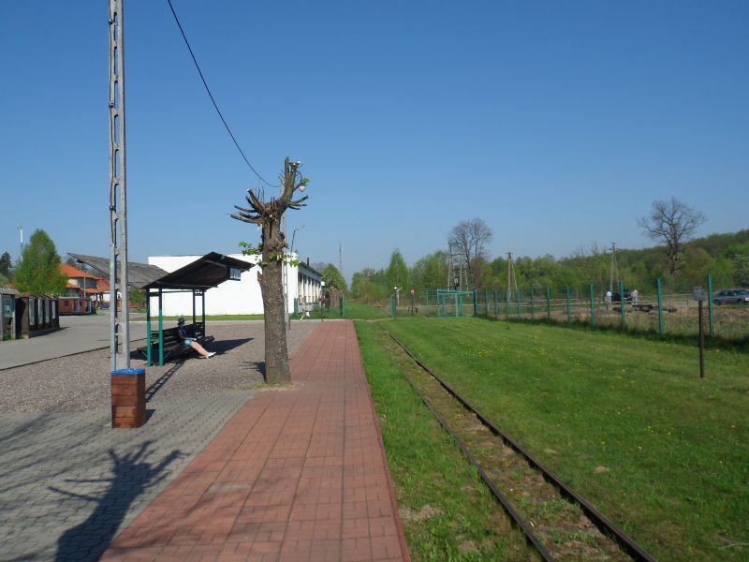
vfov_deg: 45.4
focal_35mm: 31
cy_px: 281
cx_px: 374
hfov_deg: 58.4
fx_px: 671
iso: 80
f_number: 3.5
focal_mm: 5.3
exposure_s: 1/1000
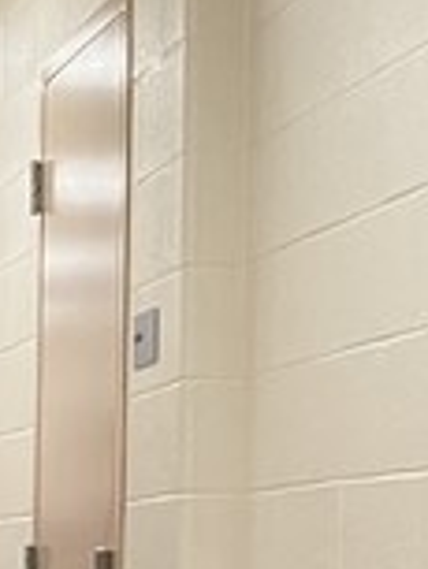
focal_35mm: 187
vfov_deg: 10.3
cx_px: -756
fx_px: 3079
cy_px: 755
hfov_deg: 7.2
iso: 100
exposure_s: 1/60
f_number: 1.8
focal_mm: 3.99
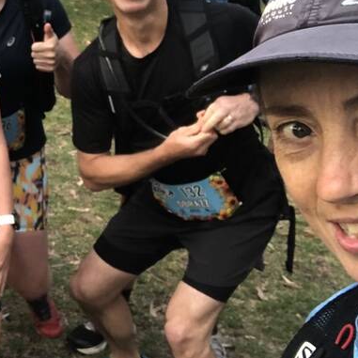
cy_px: 86
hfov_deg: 20.9
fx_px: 889
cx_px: -97
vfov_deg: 22.5
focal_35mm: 76
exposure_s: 1/120
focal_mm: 2.87
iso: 80
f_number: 2.2
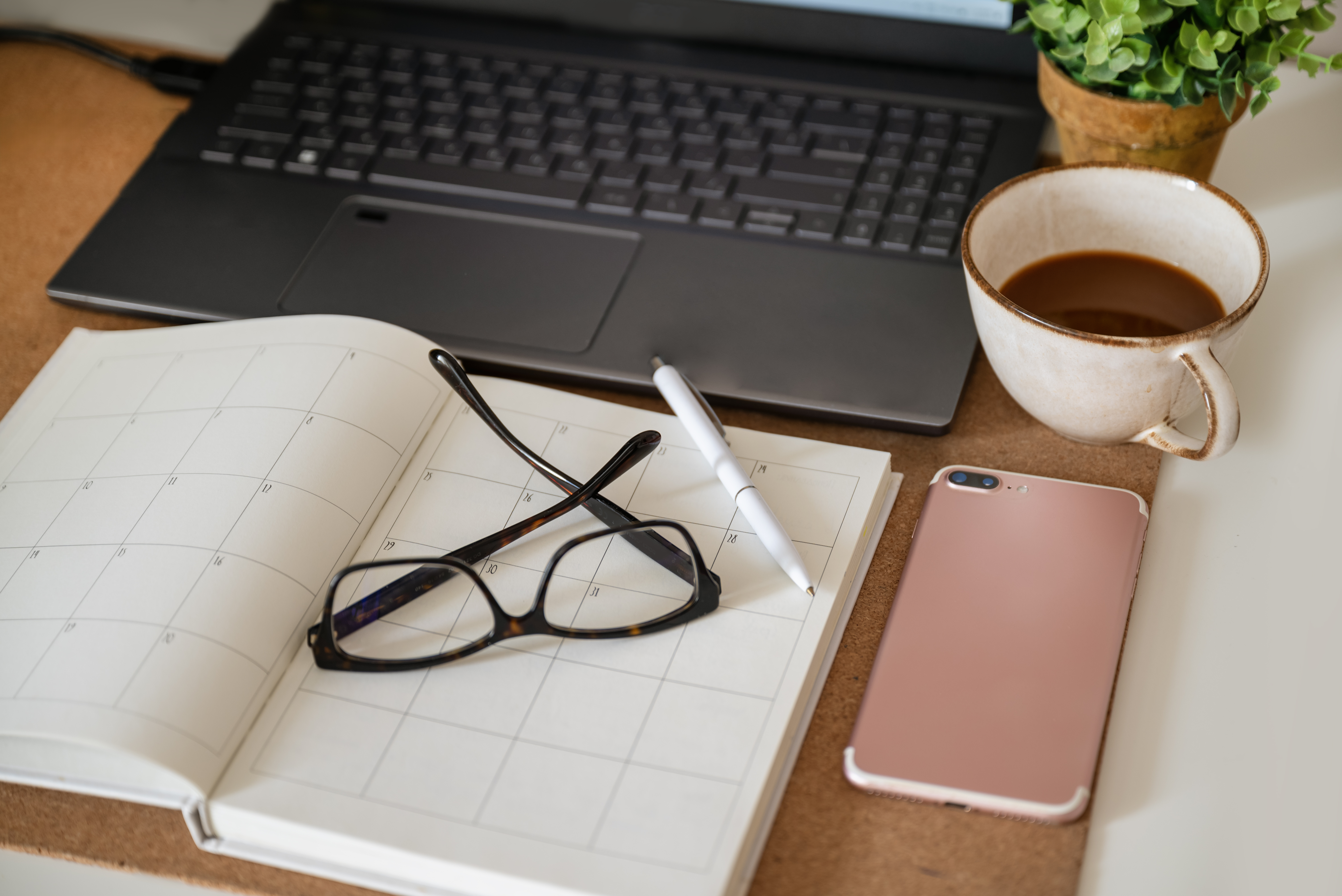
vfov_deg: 20.6
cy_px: 448
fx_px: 2461
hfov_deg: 30.5
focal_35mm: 66
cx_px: 671
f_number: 2.8
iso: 100
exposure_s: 1/13
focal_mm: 66
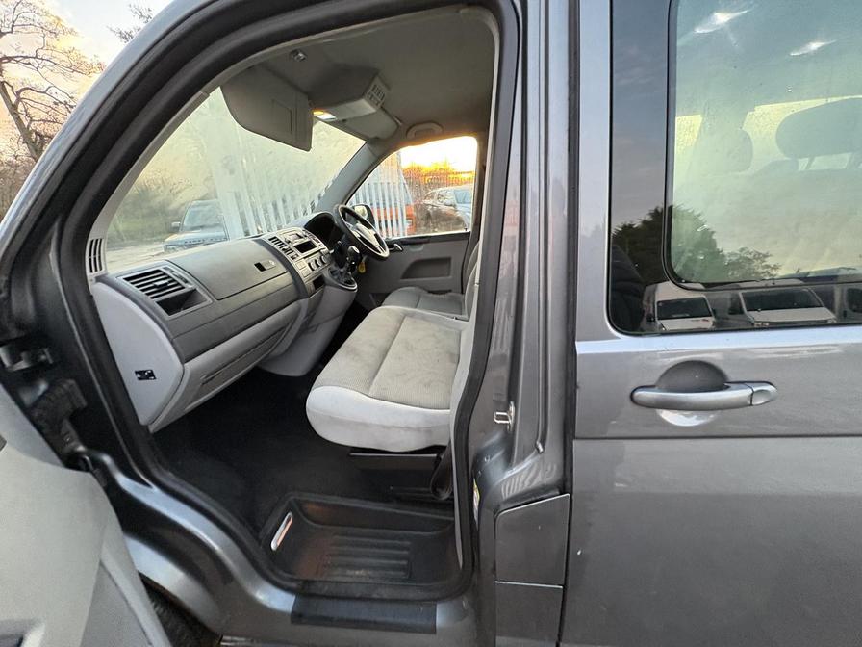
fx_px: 349
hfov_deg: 102.1
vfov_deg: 85.7
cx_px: 431
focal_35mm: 14
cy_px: 324
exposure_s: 1/60
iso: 500
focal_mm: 2.22
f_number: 2.2
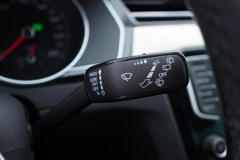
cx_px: 120
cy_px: 80
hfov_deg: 53.1
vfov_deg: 36.9
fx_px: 240
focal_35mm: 36
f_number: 2.8
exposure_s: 1/40
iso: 200
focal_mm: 24
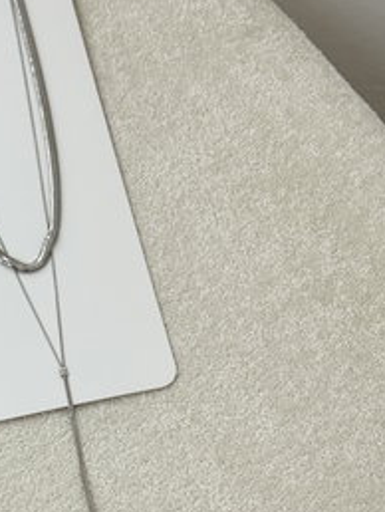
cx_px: 83
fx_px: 1466
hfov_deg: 14.9
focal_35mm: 99
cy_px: 402
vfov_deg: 19.6
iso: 100
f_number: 1.78
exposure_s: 1/50
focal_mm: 6.76
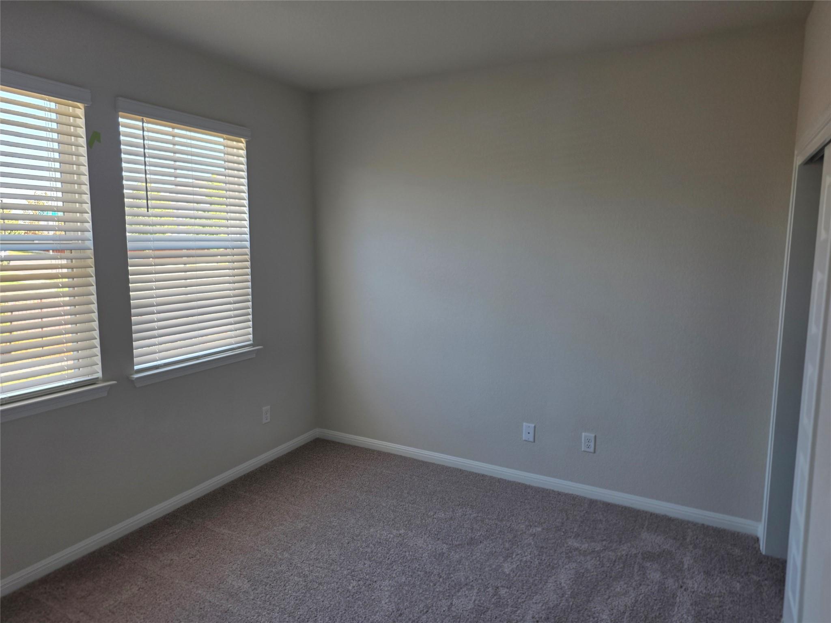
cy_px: 312
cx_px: 416
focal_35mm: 23
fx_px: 552
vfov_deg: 58.9
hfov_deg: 73.9
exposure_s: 1/180
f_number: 1.7
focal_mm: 6.25
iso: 100
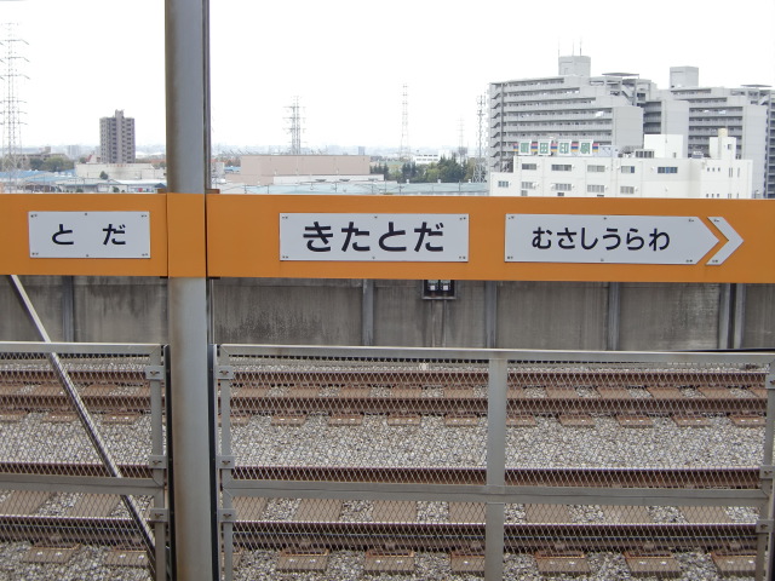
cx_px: 388
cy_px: 290
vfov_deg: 31.5
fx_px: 1030
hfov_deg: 41.2
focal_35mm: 46
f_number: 3.3
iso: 64
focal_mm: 8.2
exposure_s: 1/200
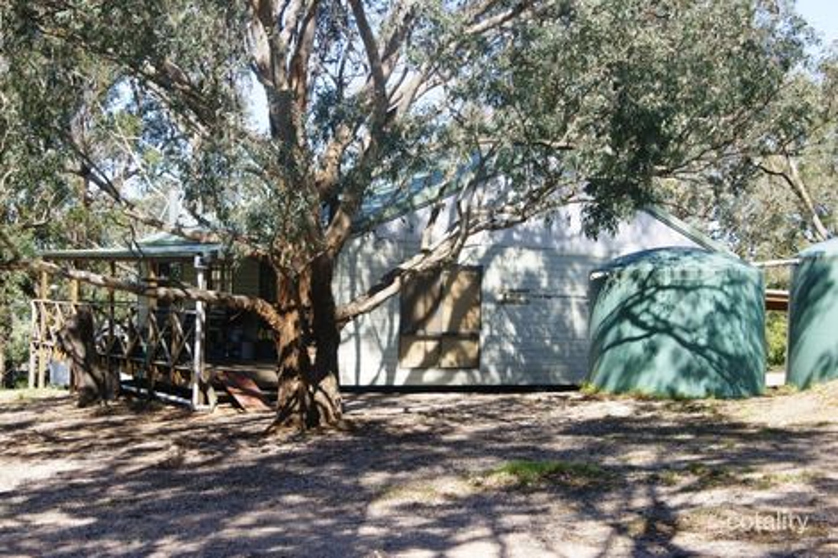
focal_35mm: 60
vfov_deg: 22.6
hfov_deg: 33.4
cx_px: 419
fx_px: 1396
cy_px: 279
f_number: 9
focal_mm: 40
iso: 100
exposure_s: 1/80
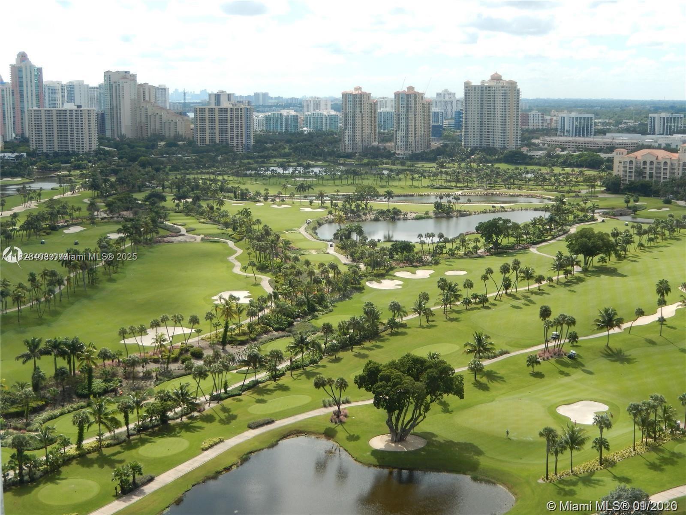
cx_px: 343
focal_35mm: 51
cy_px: 258
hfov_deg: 37.5
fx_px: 1011
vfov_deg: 28.6
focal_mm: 9.2
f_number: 4.5
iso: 125
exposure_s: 1/800
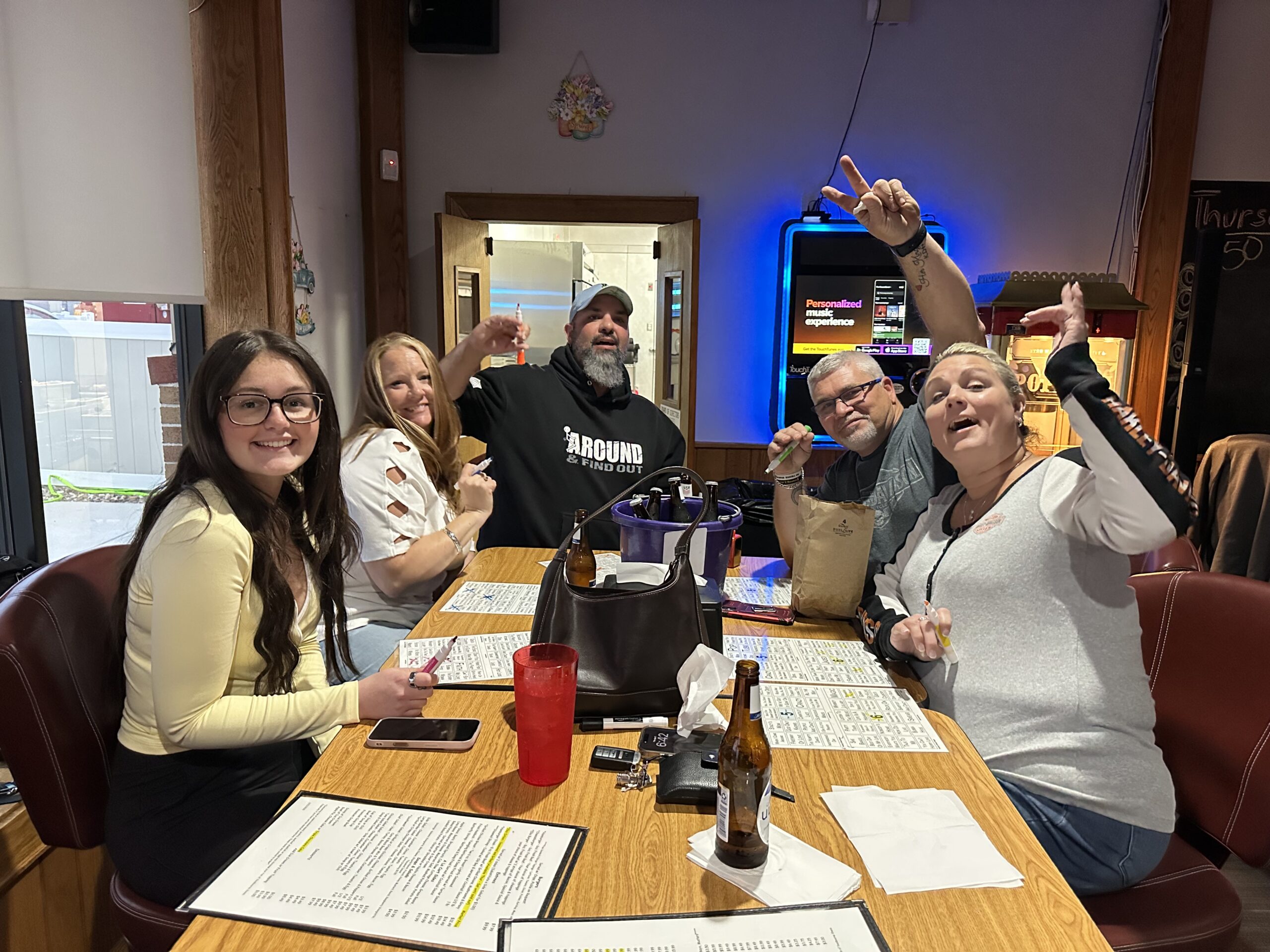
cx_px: 635
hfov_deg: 71.6
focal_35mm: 24
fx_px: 881
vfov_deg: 56.8
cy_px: 476
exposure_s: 1/40
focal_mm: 6.86
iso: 800
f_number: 1.78
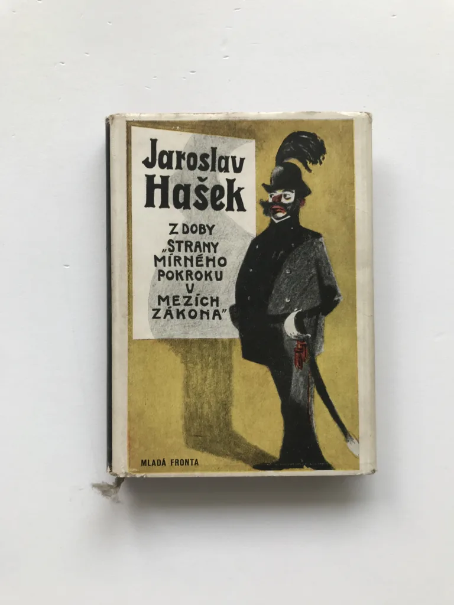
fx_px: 490
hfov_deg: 49.7
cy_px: 302
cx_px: 227
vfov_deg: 63.4
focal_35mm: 28
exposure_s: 1/100
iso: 25
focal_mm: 3.99
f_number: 1.8
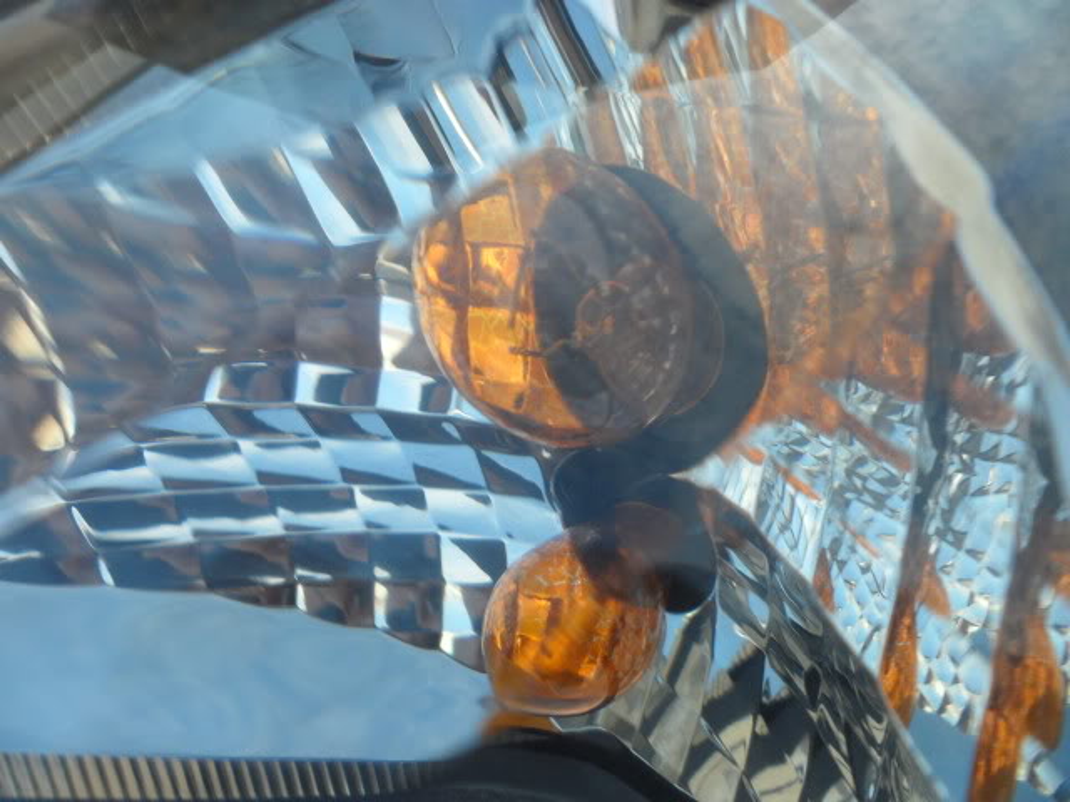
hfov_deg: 65.3
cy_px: 401
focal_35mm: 27
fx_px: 835
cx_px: 535
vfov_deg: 51.4
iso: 80
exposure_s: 1/250
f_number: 3.5
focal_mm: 4.9
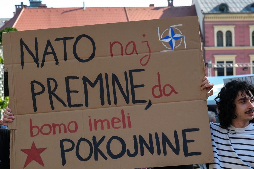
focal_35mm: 95
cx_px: 58
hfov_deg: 21.3
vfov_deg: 14.4
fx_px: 670
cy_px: 115
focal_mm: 35
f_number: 4.5
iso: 200
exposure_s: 1/240
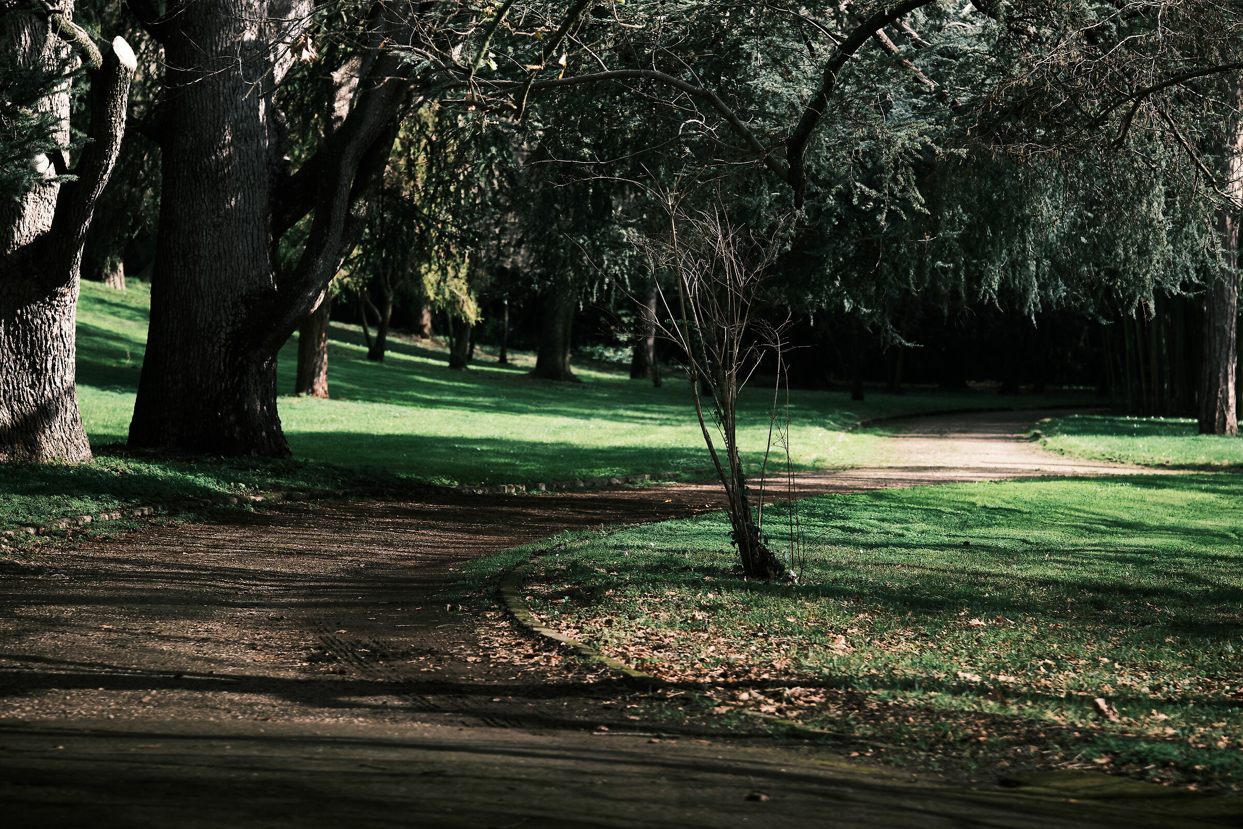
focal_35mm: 113
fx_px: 3901
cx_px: 622
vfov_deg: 12.1
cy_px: 414
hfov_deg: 18.1
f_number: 2.8
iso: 800
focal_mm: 75
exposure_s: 1/5000
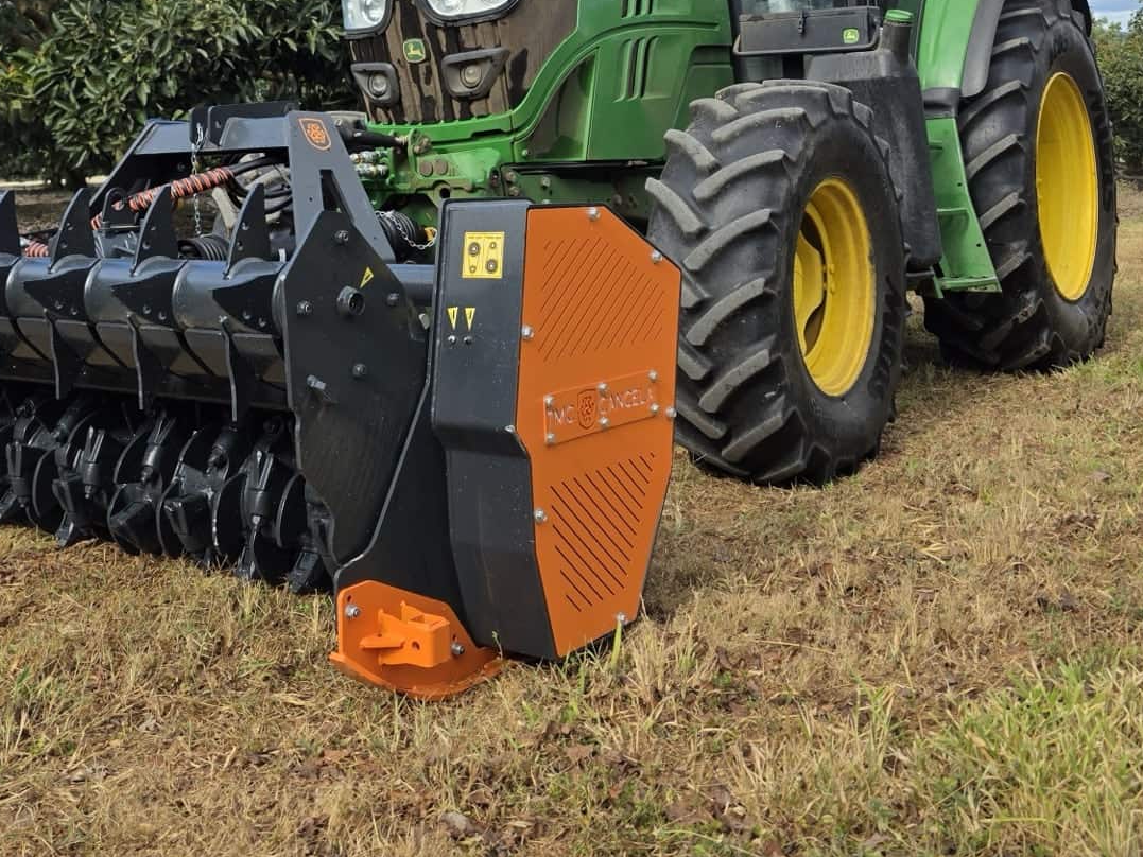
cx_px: 408
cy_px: 128
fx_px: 1354
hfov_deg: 45.3
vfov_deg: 33.7
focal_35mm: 41
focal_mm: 6.3
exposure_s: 1/3891
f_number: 1.7
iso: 80
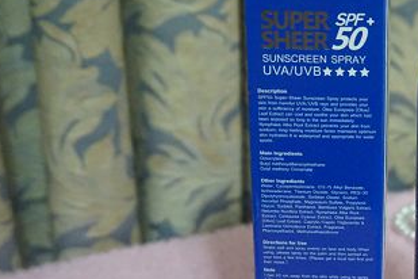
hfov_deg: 28.8
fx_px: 778
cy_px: 166
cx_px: 386
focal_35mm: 67
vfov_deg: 20.3
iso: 3200
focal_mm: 23
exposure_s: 1/40
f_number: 4
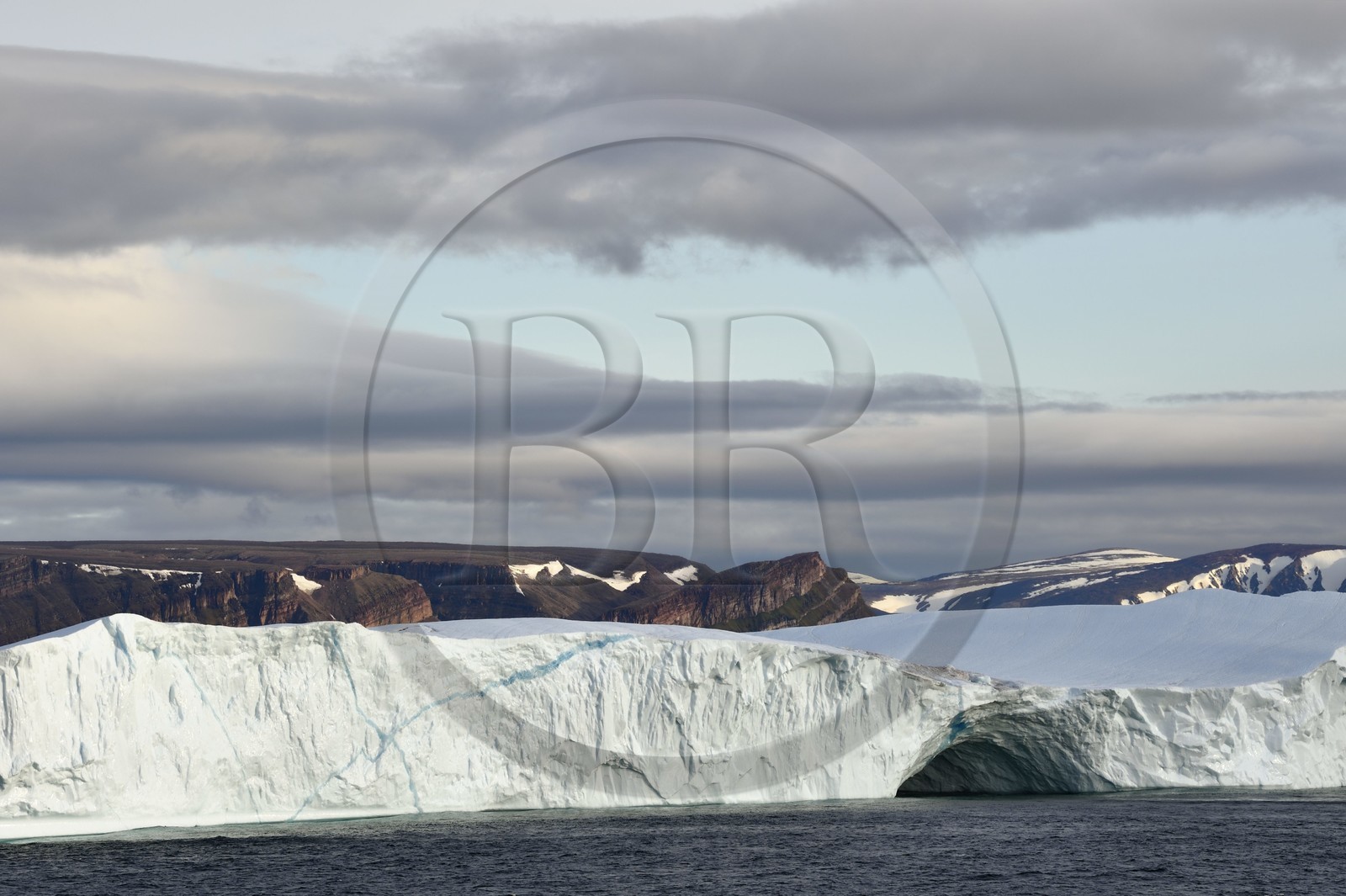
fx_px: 7474
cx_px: 673
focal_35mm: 200
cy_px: 448
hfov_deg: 10.3
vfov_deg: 6.9
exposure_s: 1/320
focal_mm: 200
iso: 200
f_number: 10
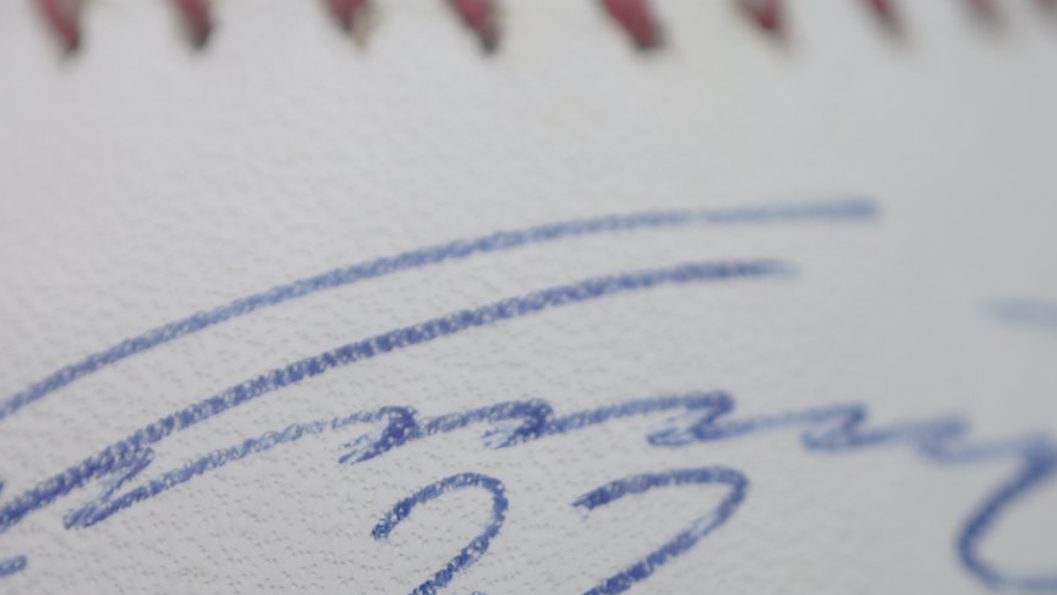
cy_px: 557
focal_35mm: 123
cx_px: 388
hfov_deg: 17.4
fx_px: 3448
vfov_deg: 9.8
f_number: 4
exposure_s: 1/60
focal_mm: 40
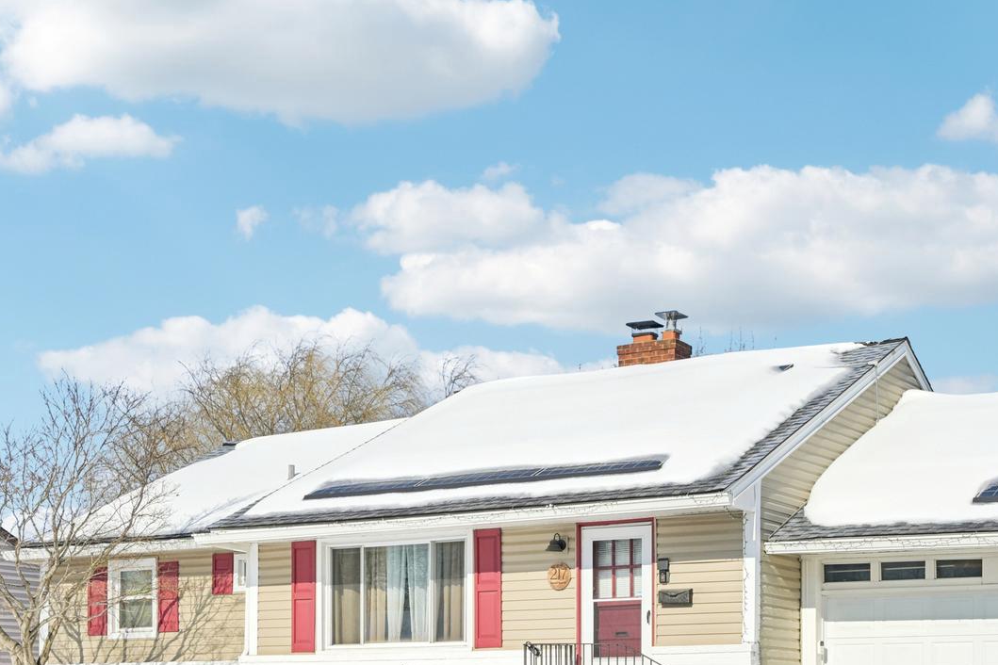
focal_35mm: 58
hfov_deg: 34.3
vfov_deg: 22.9
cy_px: 582
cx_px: 633
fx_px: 1608
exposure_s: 1/640
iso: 100
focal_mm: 30
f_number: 8
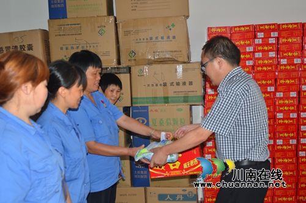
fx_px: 356
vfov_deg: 31.7
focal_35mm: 42
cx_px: 153
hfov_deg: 46.5
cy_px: 102
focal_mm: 28
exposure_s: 1/60
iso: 100
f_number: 3.5
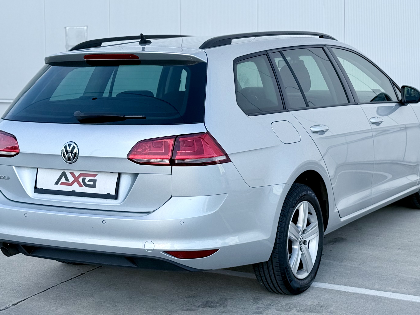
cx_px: 217
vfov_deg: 21.0
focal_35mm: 70
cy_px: 137
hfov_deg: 27.8
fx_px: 849
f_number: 1.78
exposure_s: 1/762
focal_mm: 6.76
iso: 64
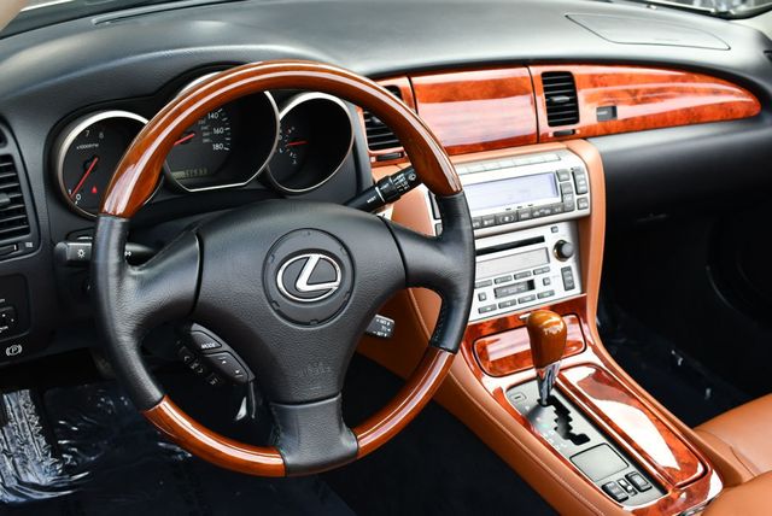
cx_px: 386
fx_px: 944
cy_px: 258
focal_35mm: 44
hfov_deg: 44.5
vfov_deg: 30.6
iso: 400
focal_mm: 22
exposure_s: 1/250
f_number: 4.5
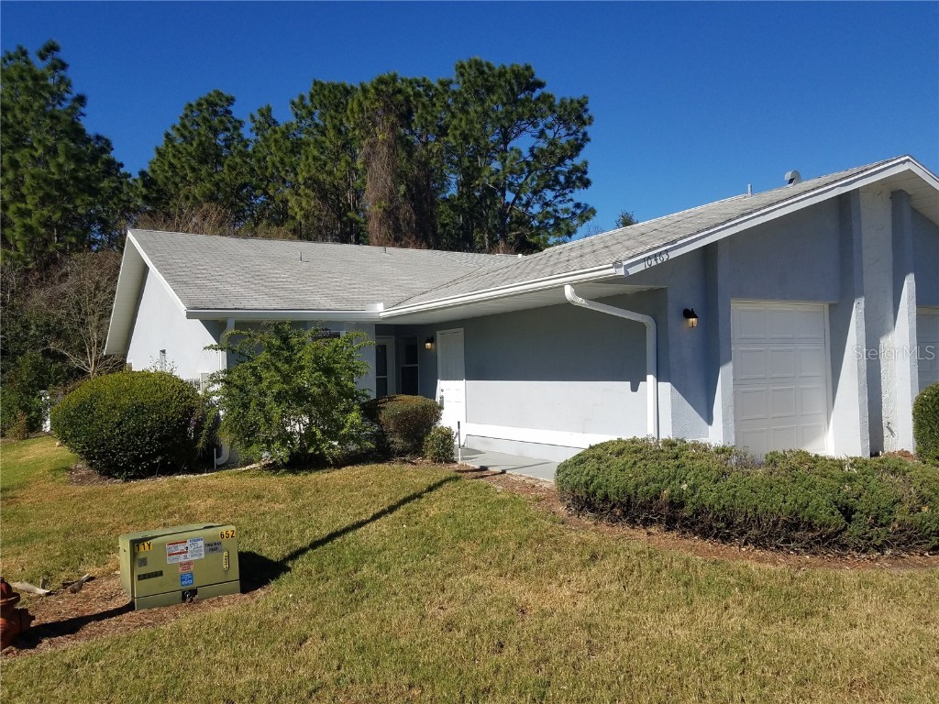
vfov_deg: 53.1
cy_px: 352
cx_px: 470
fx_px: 705
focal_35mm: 26
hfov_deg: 67.3
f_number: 1.7
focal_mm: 4.2
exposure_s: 1/3336
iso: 50
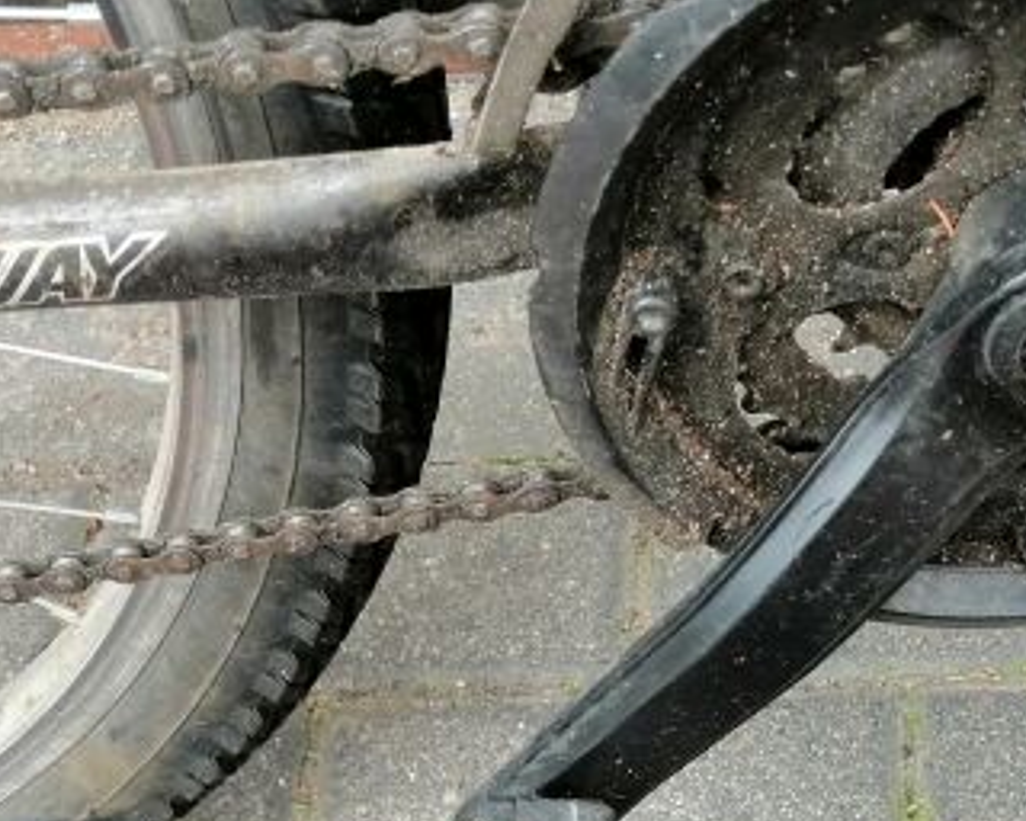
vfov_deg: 24.6
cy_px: 662
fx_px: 1852
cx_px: 753
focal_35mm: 61
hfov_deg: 30.5
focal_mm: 3.95
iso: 80
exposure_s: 1/50
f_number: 1.8
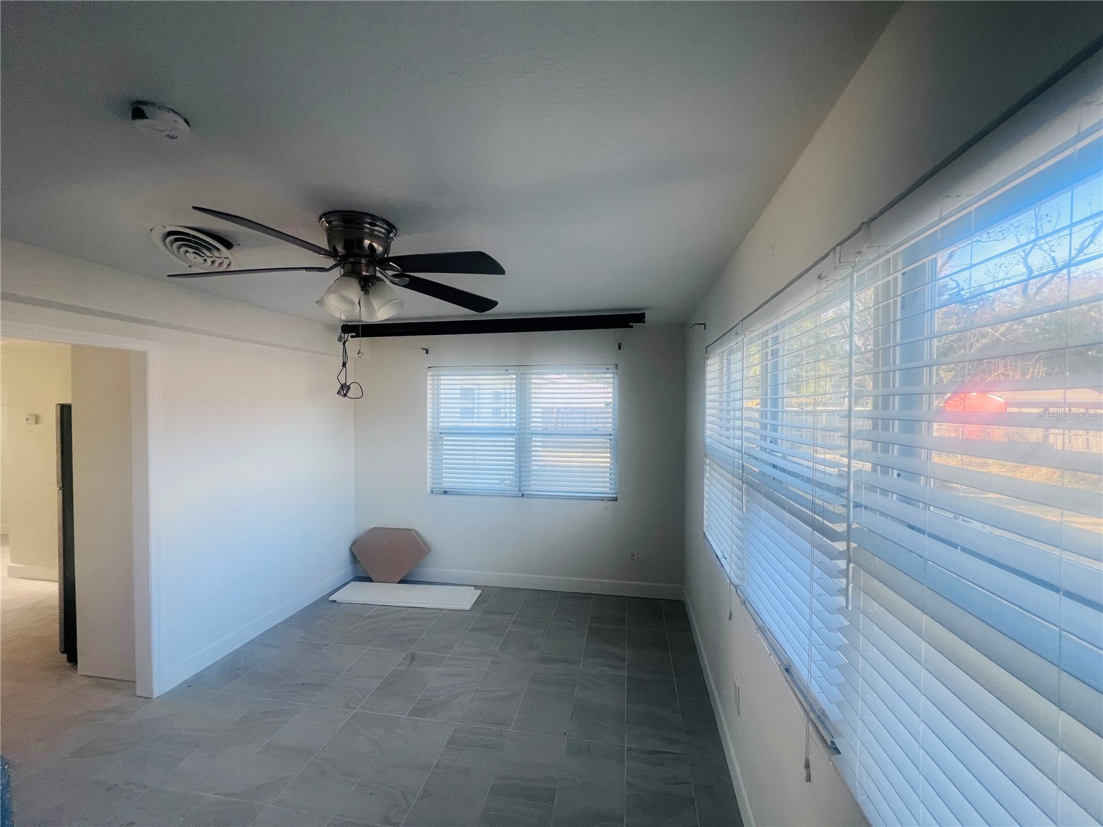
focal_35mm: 13
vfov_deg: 89.9
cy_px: 414
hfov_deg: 106.2
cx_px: 552
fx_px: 414
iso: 50
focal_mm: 1.57
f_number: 1.8
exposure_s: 1/99
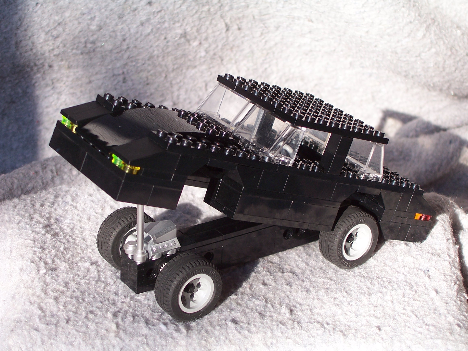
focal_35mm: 86
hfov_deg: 22.8
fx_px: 1163
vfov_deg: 17.2
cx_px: 234
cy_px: 176
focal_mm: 14.7
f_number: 3.4
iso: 80
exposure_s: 1/180
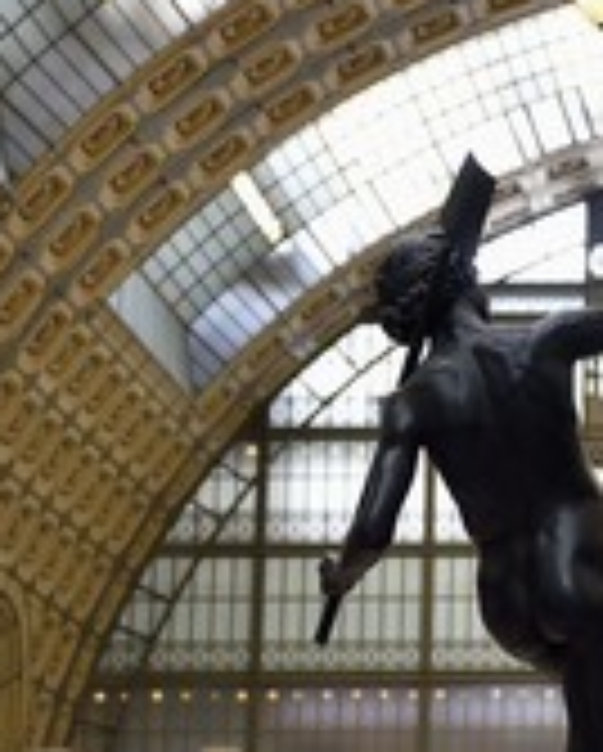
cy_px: 495
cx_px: 866
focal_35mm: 165
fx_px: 3674
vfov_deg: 11.7
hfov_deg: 9.2
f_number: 7.1
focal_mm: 70
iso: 1600
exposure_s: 1/125
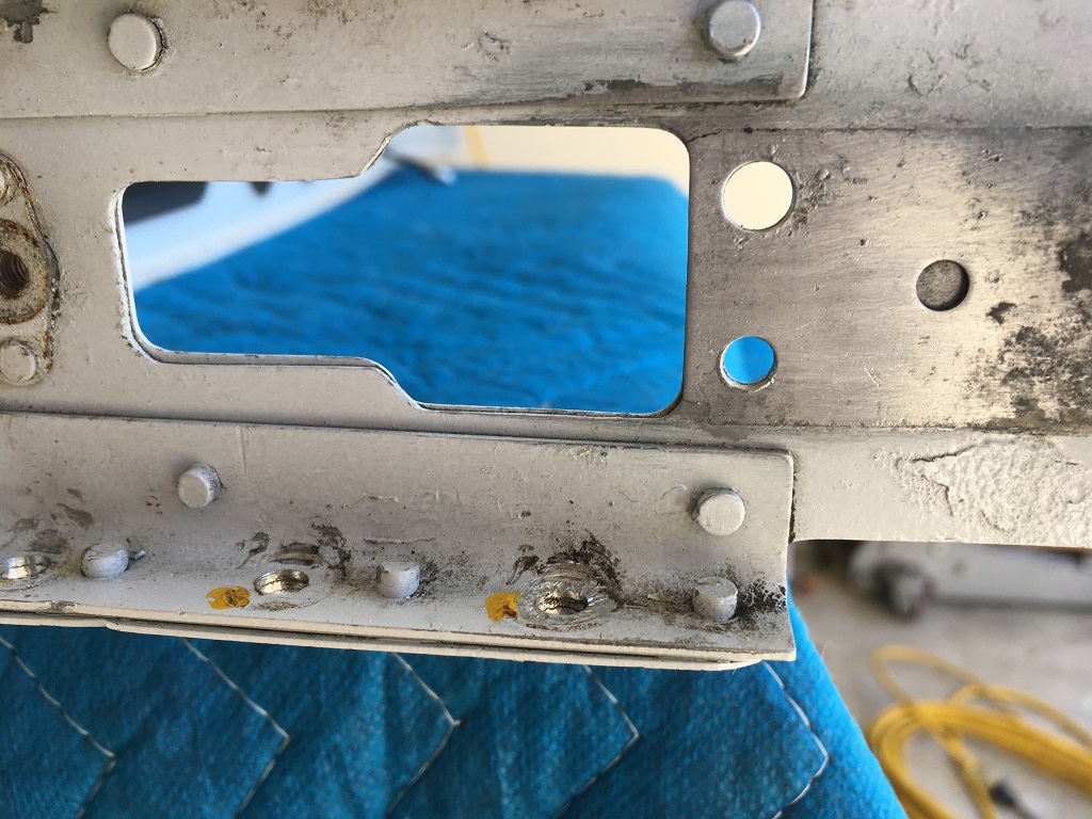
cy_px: 410
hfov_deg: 61.7
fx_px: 915
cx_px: 546
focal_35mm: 29
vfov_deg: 48.2
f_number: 2.2
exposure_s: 1/120
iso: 25
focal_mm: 4.15
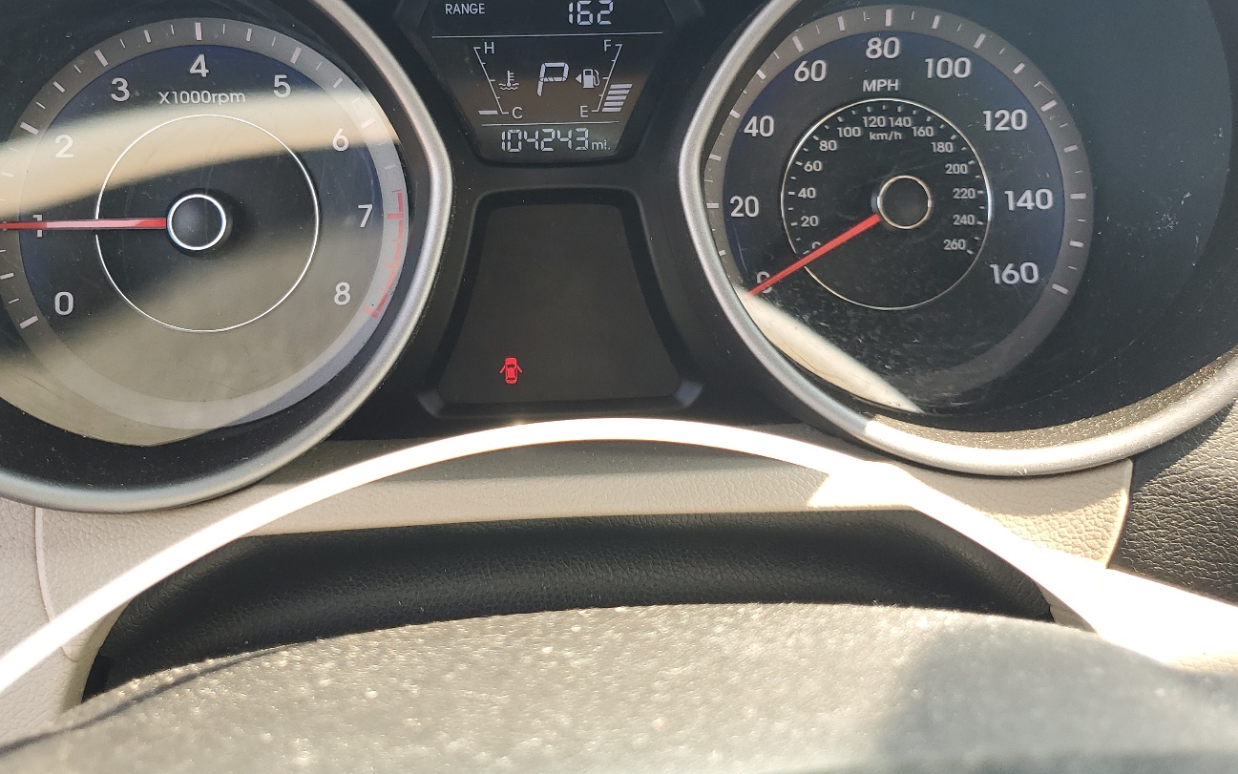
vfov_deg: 36.7
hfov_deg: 56.6
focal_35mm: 34
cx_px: 558
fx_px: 1147
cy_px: 230
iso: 50
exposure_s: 1/189
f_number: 1.5
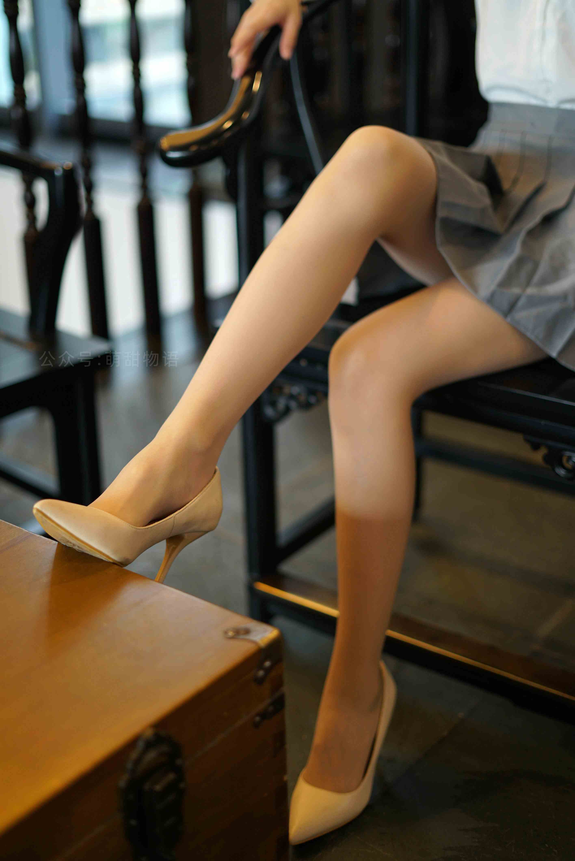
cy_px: 430
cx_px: 288
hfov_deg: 27.0
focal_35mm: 50
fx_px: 1196
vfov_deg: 39.6
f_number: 1.8
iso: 200
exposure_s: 1/100
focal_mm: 50
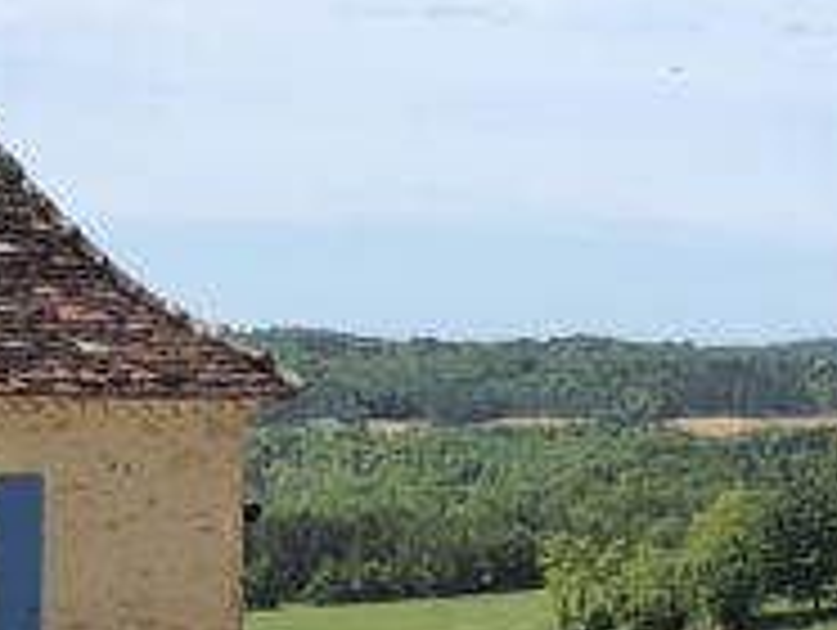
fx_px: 3728
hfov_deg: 12.8
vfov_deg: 9.6
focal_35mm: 154
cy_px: 608
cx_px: 184
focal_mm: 3.99
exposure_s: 1/2315
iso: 20
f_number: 1.8
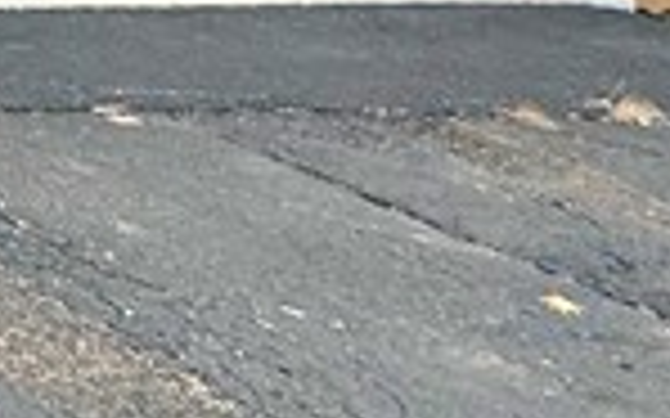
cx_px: -1255
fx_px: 1862
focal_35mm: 102
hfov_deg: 12.0
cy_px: -418
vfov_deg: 11.5
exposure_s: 1/120
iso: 250
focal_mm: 2.22
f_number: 2.2
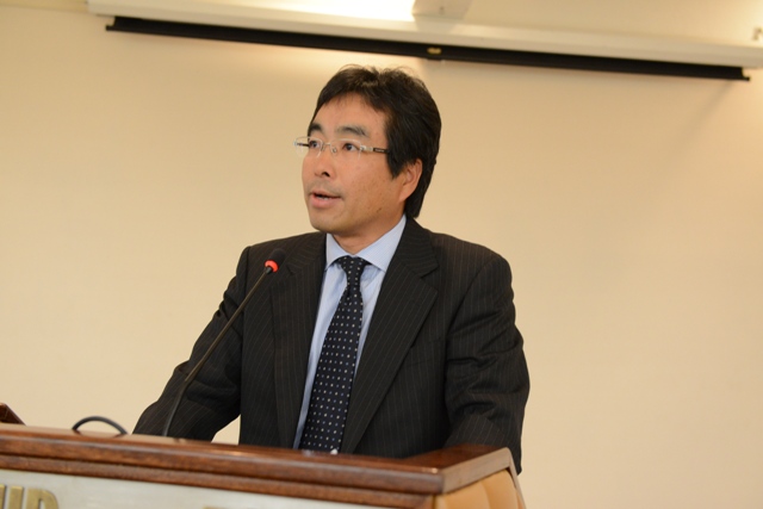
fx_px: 1166
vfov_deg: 24.6
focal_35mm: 55
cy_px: 254
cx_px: 382
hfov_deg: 36.2
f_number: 4.5
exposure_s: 1/60
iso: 3600
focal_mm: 55
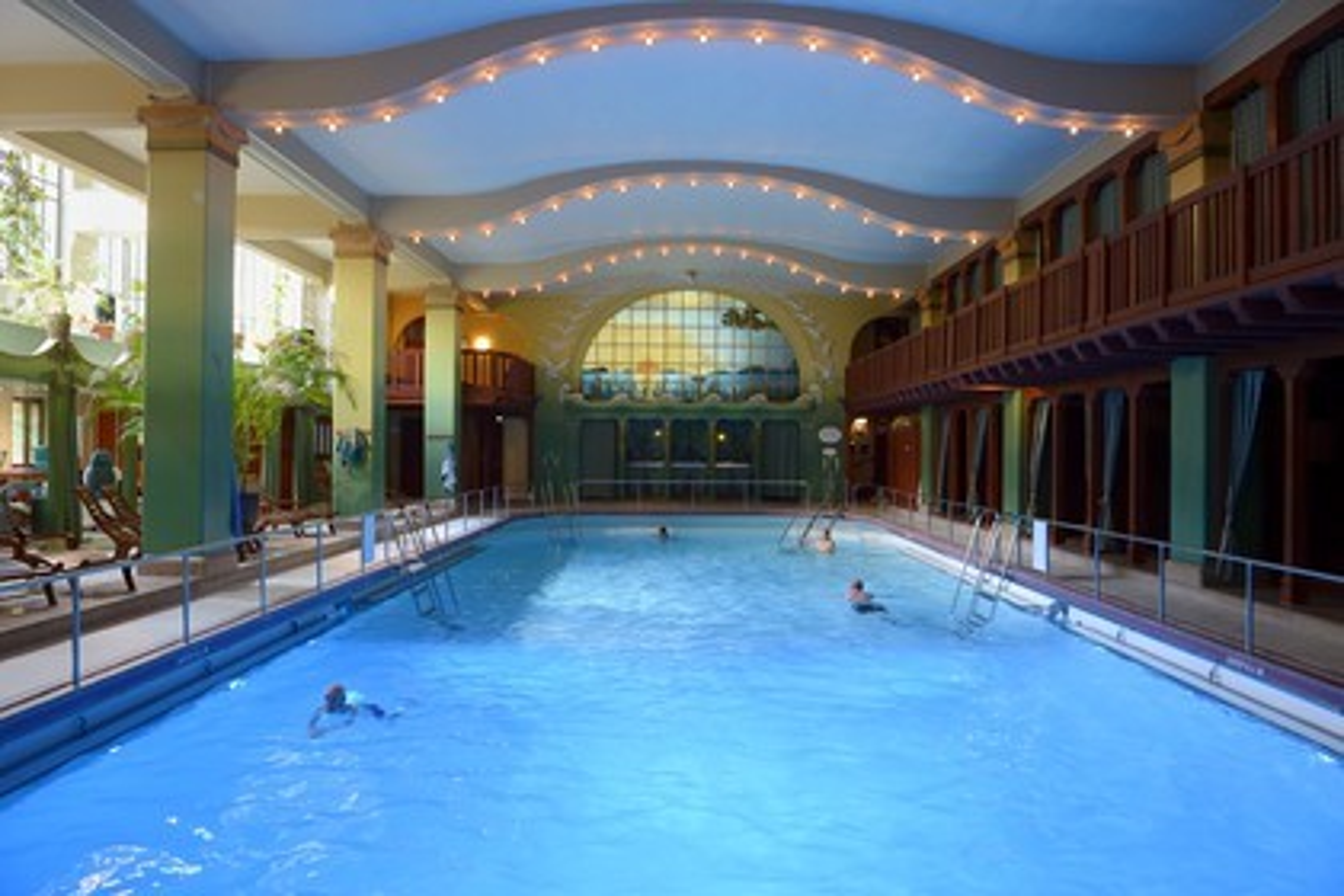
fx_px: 896
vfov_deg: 53.1
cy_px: 448
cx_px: 672
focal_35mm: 24
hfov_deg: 73.7
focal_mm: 24
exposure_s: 1/25
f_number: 5
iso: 1600
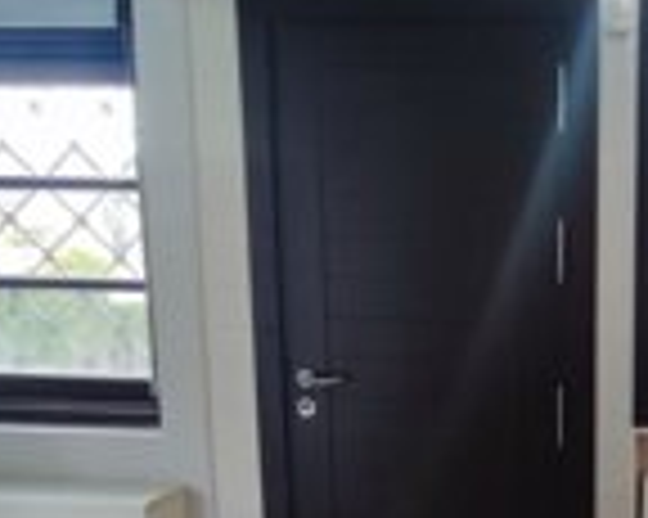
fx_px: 747
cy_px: 351
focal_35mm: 39
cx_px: 664
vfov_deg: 37.7
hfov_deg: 40.4
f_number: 2.2
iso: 116
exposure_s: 1/60
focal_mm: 1.65
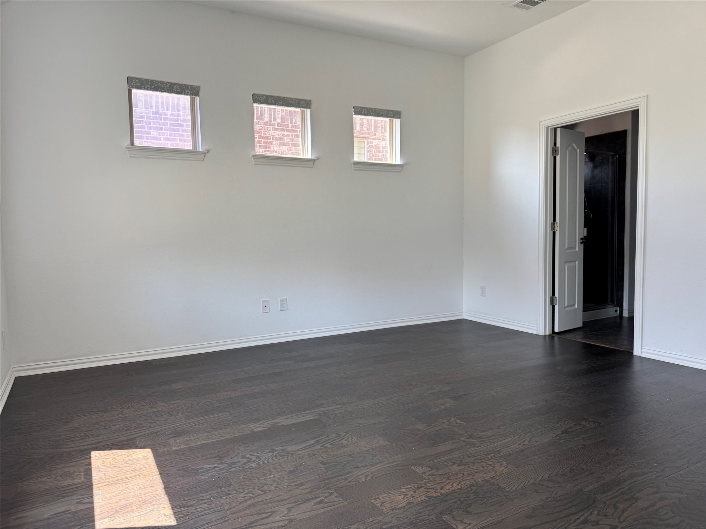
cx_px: 353
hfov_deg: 71.6
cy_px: 264
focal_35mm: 24
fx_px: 489
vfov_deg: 56.8
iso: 125
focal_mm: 6.76
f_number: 1.78
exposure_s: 1/120
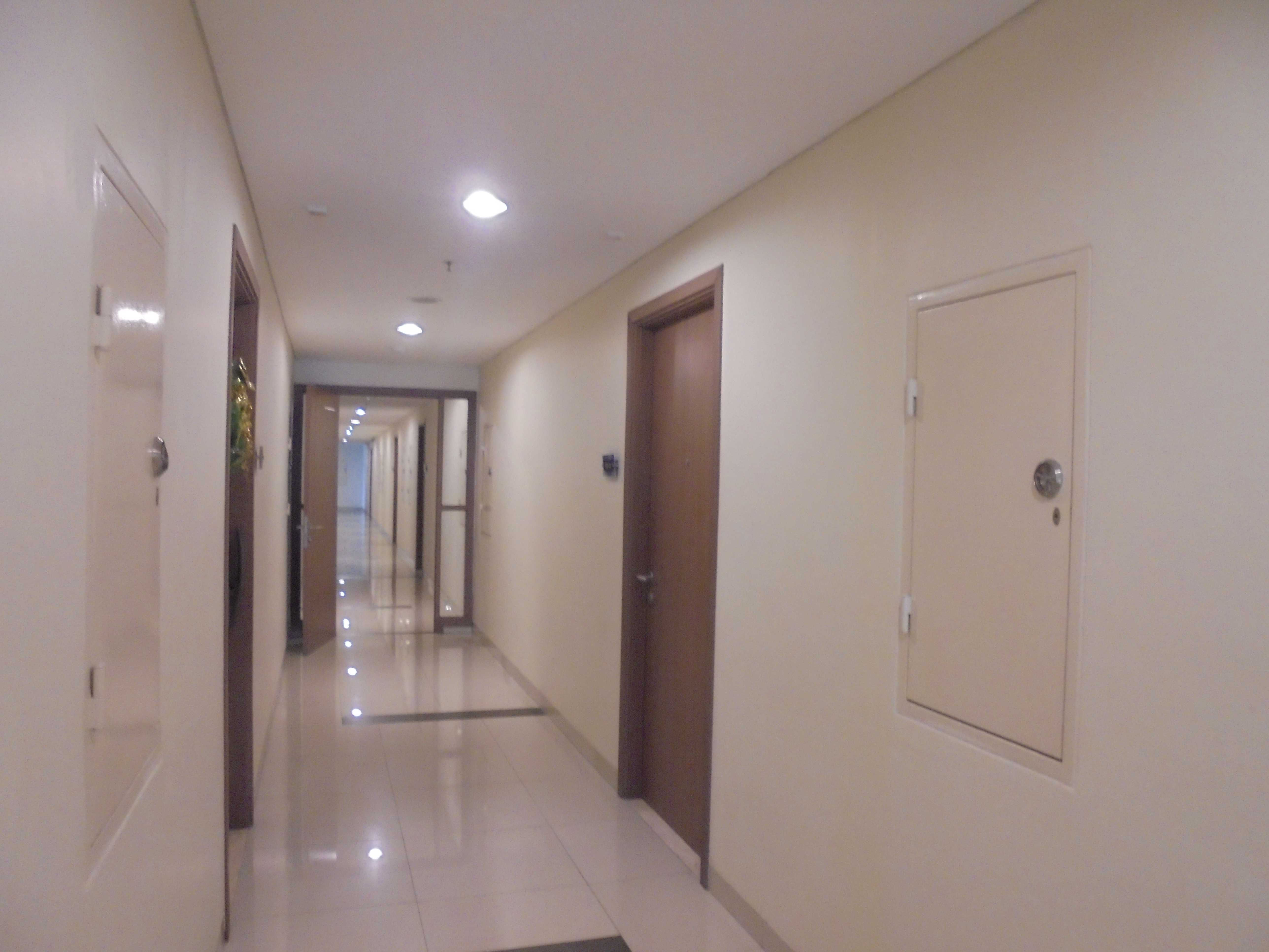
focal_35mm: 26
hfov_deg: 67.3
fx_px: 953
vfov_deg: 53.1
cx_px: 634
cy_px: 476
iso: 400
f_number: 3.5
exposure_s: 1/13
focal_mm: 4.6
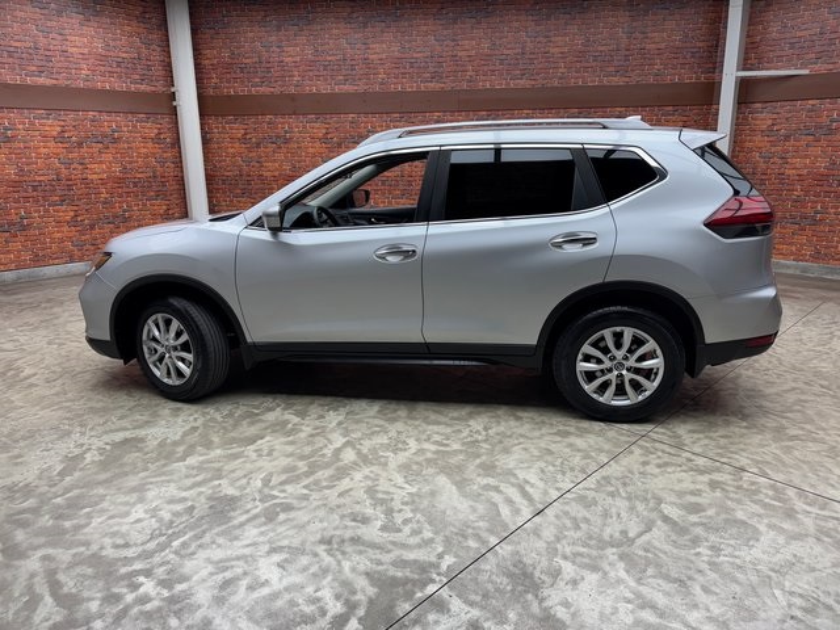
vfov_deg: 56.8
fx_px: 582
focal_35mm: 24
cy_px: 315
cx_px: 420
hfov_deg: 71.6
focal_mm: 6.76
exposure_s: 1/152
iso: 64
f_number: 1.78
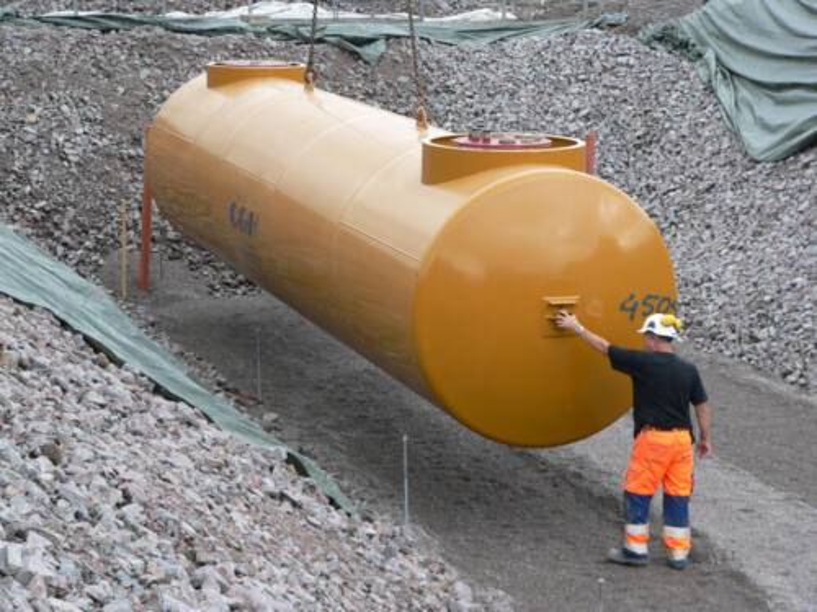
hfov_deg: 20.4
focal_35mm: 96
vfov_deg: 15.4
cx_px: 408
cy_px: 306
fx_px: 2266
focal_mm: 16.1
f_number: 2.8
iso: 80
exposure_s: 1/100
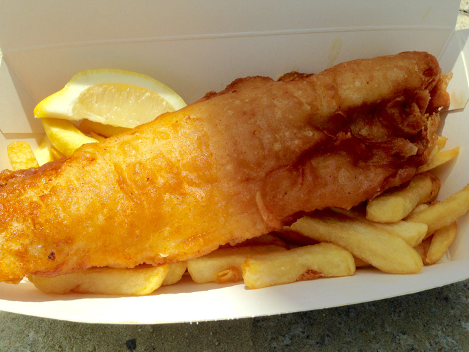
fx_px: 447
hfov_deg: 55.4
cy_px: 176
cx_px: 234
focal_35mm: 33
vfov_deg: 42.9
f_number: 2.4
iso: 50
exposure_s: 1/2169
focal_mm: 4.12
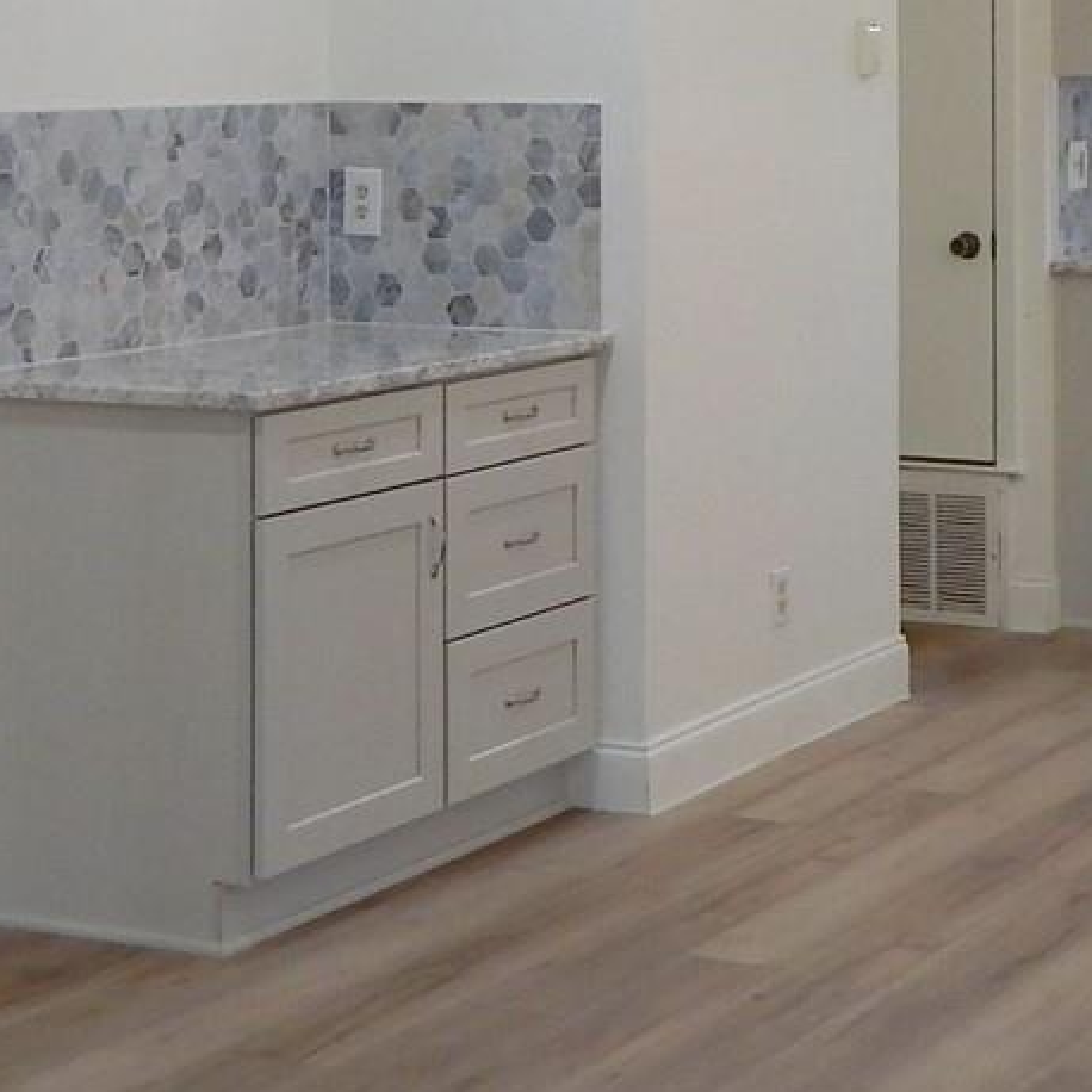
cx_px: 889
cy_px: -41
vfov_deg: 18.5
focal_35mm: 91
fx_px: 3248
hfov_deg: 18.9
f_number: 3
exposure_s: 1/50
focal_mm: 4
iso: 125
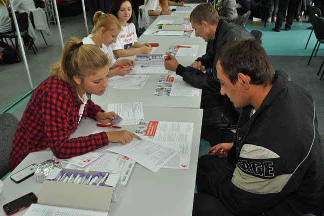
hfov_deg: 57.3
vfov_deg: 39.9
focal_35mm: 33
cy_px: 108
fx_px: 297
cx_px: 162
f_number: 5
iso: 500
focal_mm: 22
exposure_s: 1/80
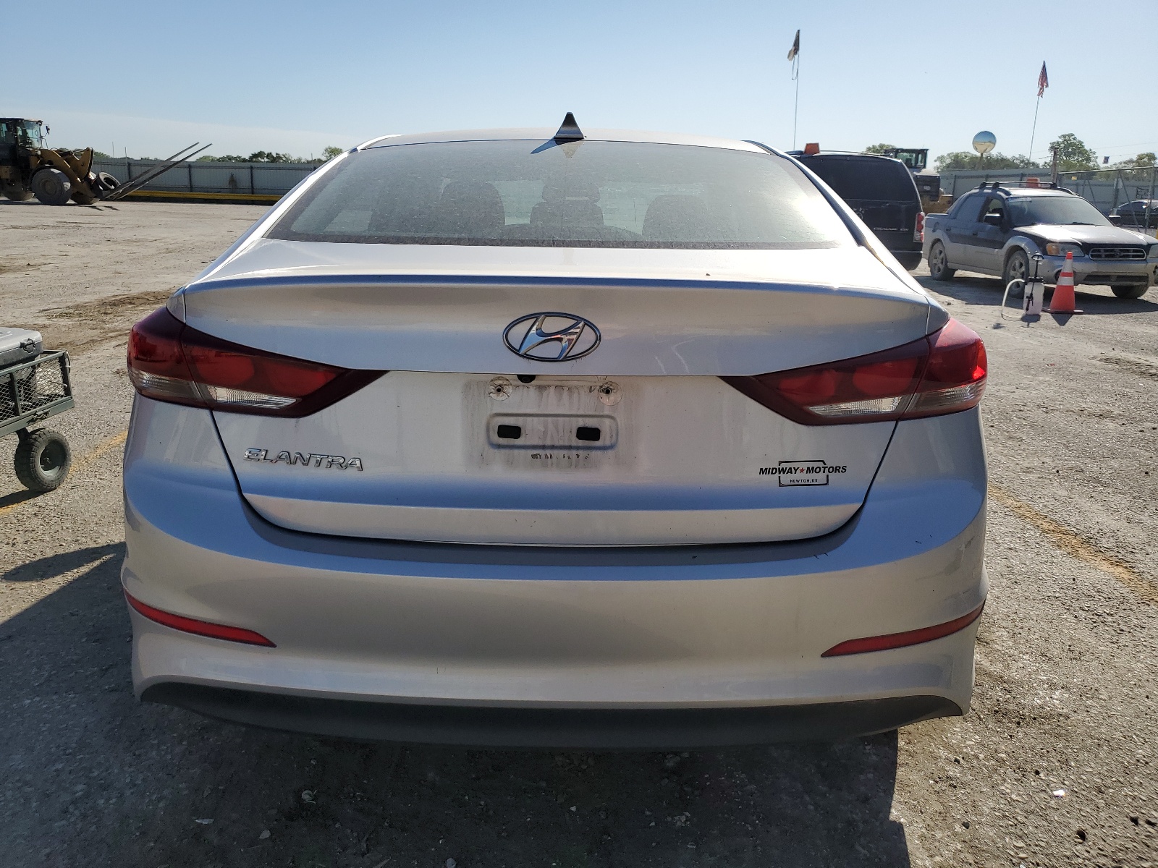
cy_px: 434
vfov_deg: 53.1
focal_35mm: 26
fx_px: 870
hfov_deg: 67.3
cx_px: 579
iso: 50
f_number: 1.5
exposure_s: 1/5000
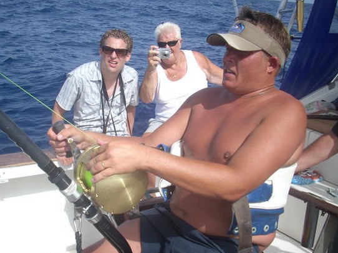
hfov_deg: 43.8
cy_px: 120
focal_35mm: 43
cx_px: 147
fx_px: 420
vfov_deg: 33.6
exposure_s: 1/250
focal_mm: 6.2
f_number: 5.6
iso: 64
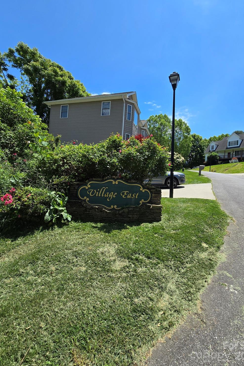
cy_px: 178
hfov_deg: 81.2
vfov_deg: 104.2
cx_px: 127
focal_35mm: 14
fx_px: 142
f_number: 2.2
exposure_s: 1/1714
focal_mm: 2.2
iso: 50
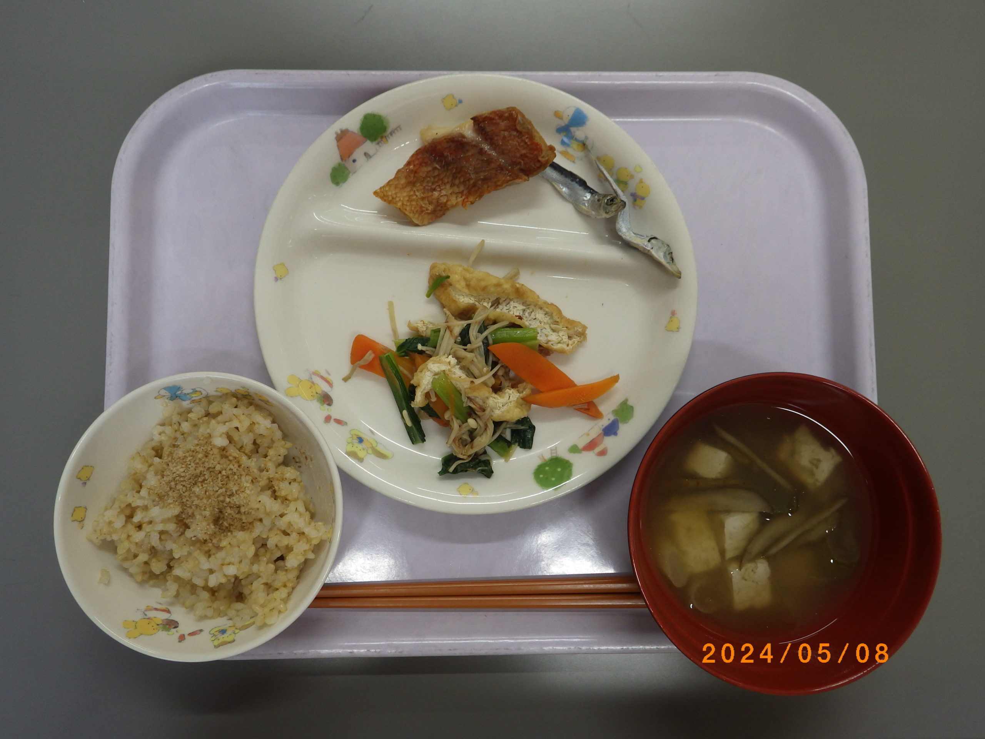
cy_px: 370
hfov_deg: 69.4
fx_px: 711
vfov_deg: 54.9
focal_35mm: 25
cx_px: 492
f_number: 2.8
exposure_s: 1/60
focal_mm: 4.5
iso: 125
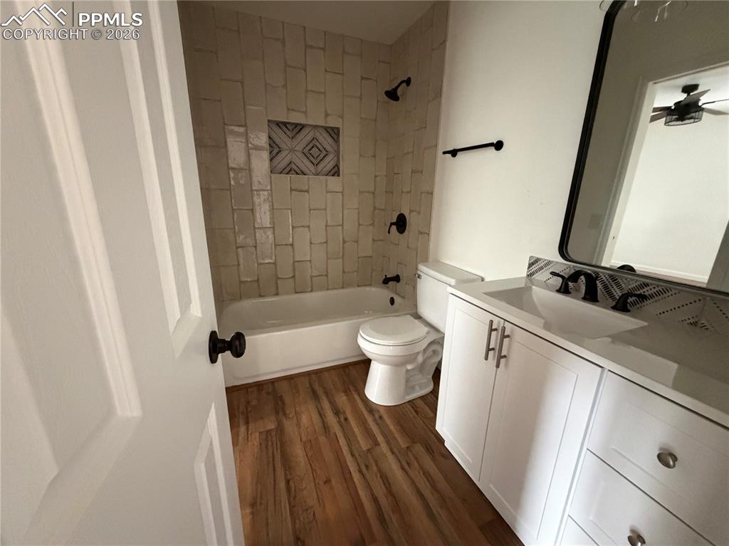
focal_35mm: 14
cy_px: 273
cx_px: 364
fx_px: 295
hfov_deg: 102.1
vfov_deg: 85.6
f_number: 2.2
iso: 1250
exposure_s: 1/60
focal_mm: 2.22
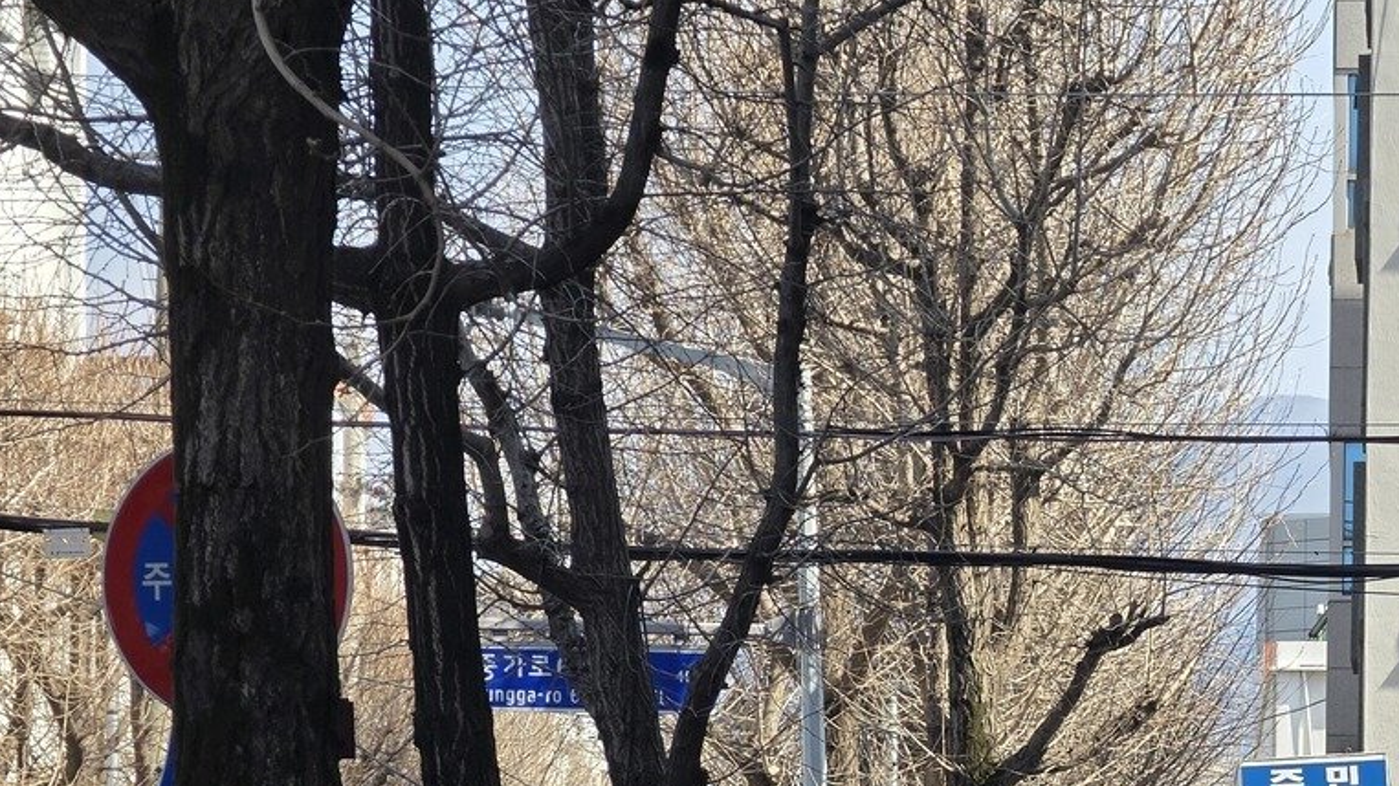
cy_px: 953
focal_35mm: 230
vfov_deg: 5.3
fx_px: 8531
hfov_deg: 9.4
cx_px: 1111
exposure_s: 1/574
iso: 50
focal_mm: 18.6
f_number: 2.9
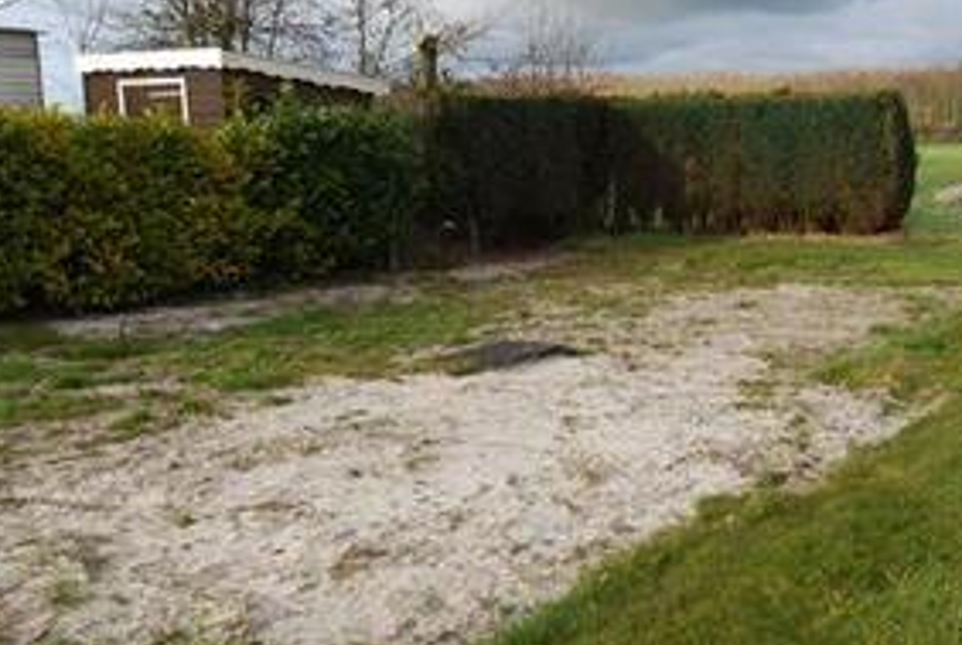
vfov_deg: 30.6
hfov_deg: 42.7
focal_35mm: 44
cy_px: 280
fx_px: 1178
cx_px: 749
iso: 200
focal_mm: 16
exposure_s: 1/125
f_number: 9
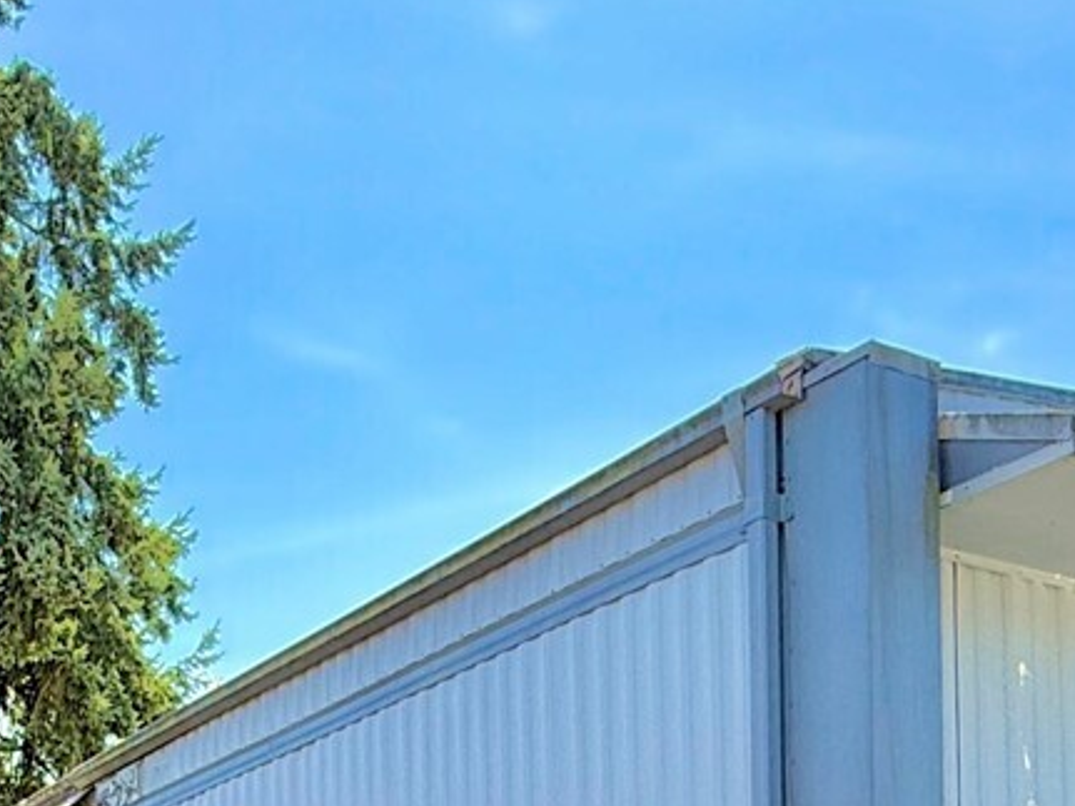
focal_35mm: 52
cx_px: 244
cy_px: 1347
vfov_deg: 21.3
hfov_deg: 35.8
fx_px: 1614
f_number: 2.2
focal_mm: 2.22
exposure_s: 1/545
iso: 64
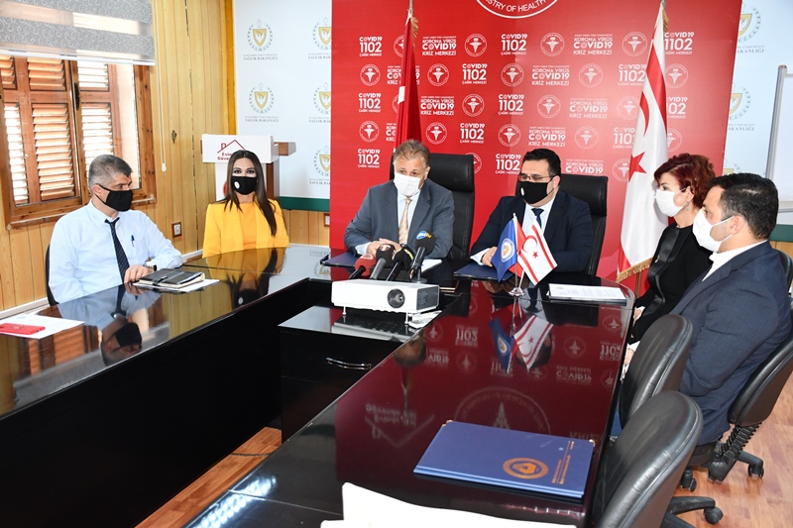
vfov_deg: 38.9
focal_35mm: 34
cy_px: 264
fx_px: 749
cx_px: 396
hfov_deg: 55.8
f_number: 3.8
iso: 1400
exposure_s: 1/60
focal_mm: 23
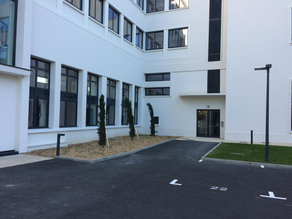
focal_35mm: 29
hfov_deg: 61.7
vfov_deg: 48.2
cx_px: 146
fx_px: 245
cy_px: 110
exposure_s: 1/243
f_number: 2.2
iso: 32
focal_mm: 4.15
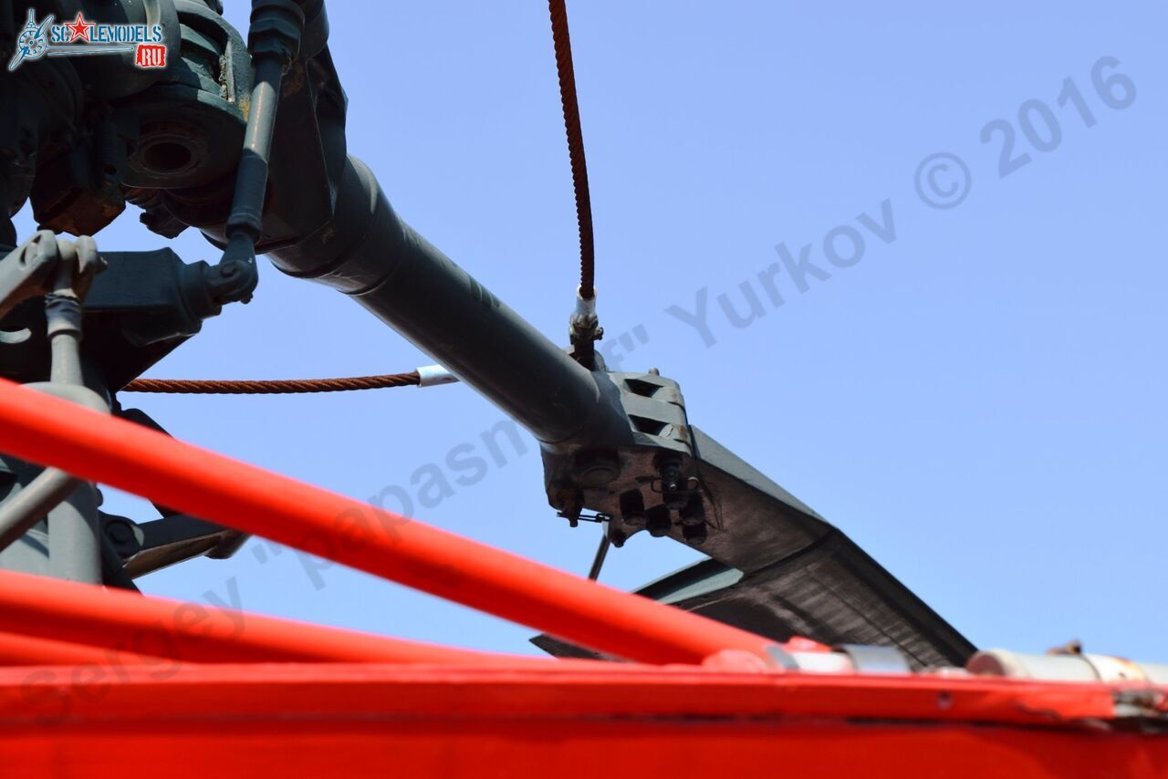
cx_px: 584
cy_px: 390
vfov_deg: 16.6
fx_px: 2677
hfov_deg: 24.6
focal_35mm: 82
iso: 200
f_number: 10
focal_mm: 55
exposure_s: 1/400
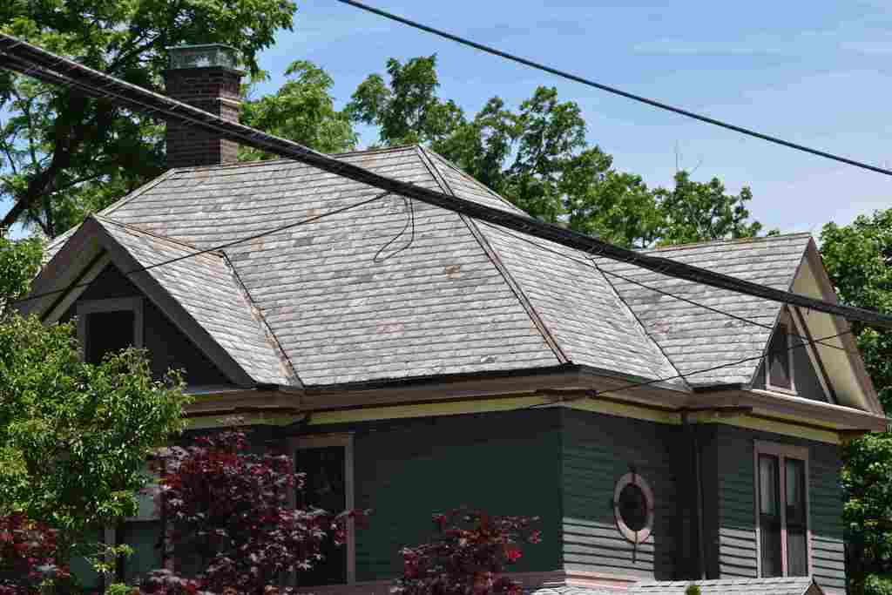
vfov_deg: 7.3
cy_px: 298
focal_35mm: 188
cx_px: 446
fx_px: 4646
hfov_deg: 11.0
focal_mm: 125
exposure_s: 1/800
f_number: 7.1
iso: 200
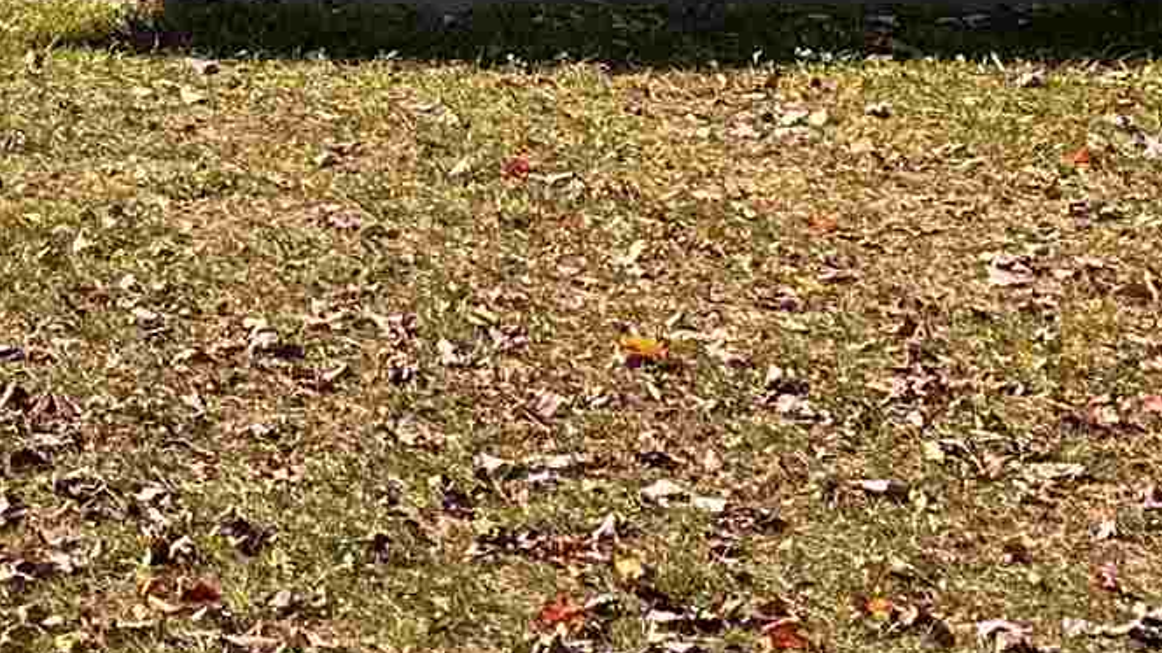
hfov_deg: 16.8
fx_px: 3727
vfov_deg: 9.4
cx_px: -312
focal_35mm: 121
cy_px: -669
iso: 80
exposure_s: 1/1495
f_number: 1.78
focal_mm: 6.86
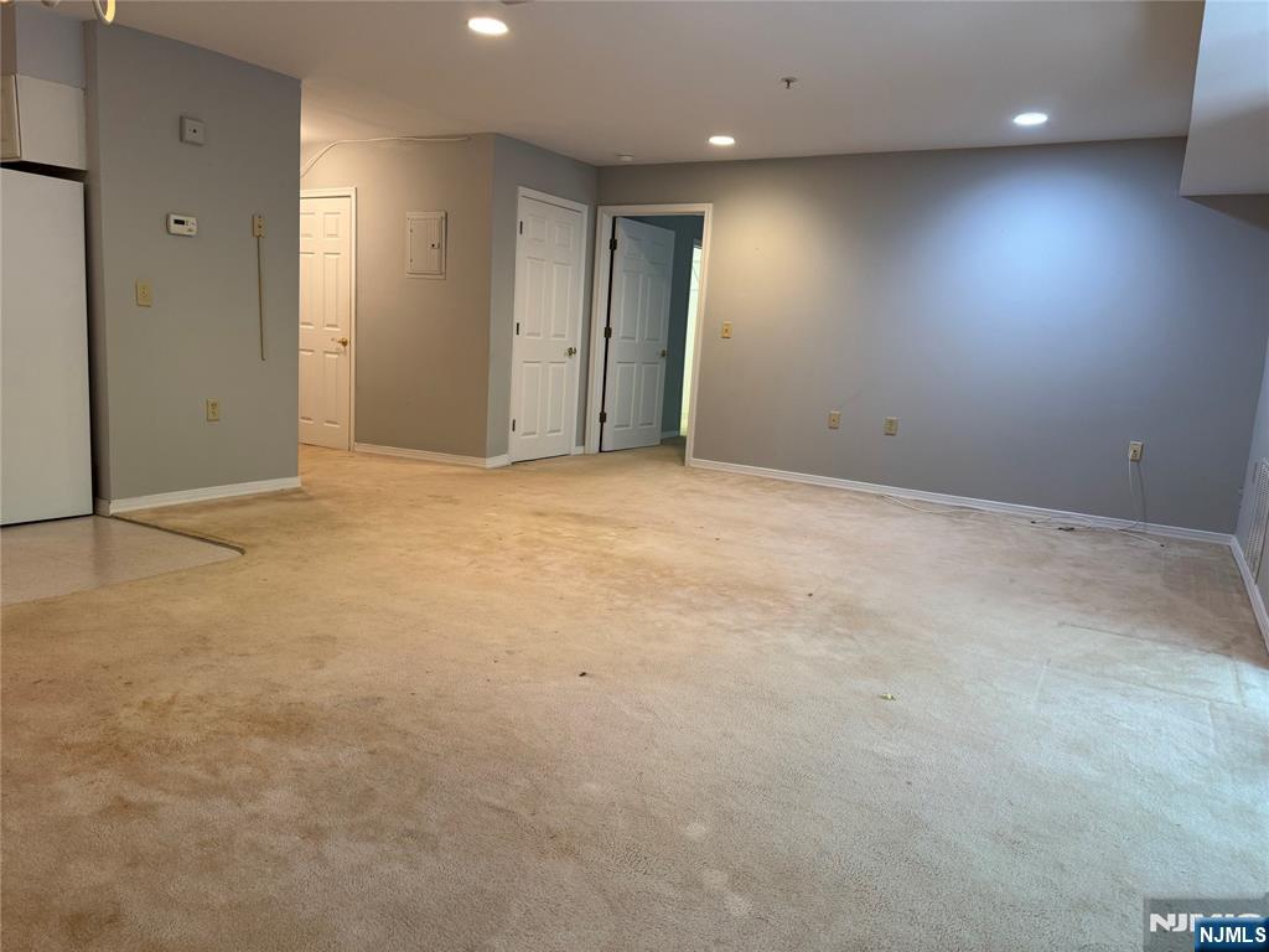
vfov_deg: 56.8
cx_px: 634
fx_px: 880
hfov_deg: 71.6
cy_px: 476
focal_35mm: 24
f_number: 1.78
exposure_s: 1/60
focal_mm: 6.76
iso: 160
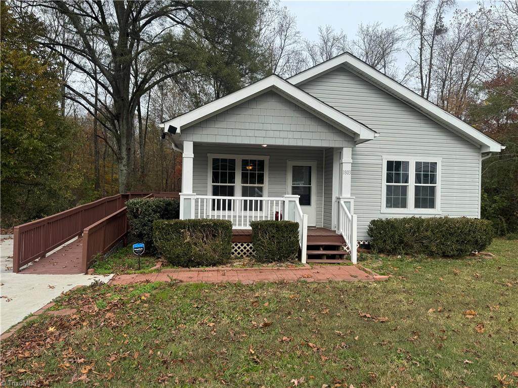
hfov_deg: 71.6
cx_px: 259
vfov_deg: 56.8
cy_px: 194
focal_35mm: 24
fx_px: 359
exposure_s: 1/2105
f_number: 1.78
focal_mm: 6.76
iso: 80
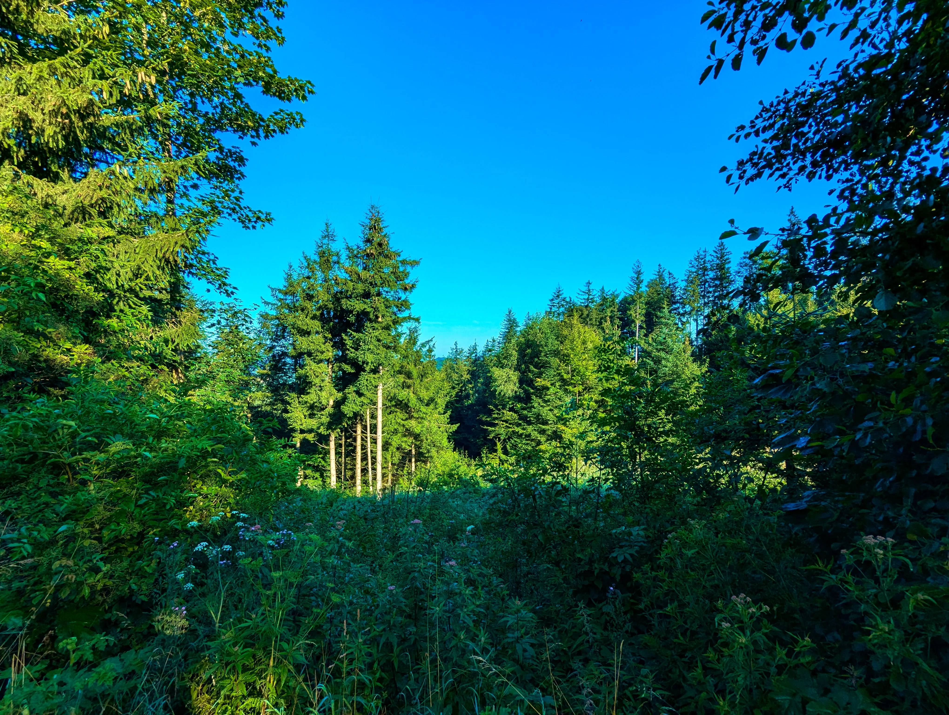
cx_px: 474
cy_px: 358
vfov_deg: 78.2
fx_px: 439
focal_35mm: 16
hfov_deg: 94.4
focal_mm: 2.35
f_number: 2.2
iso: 50
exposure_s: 1/1010
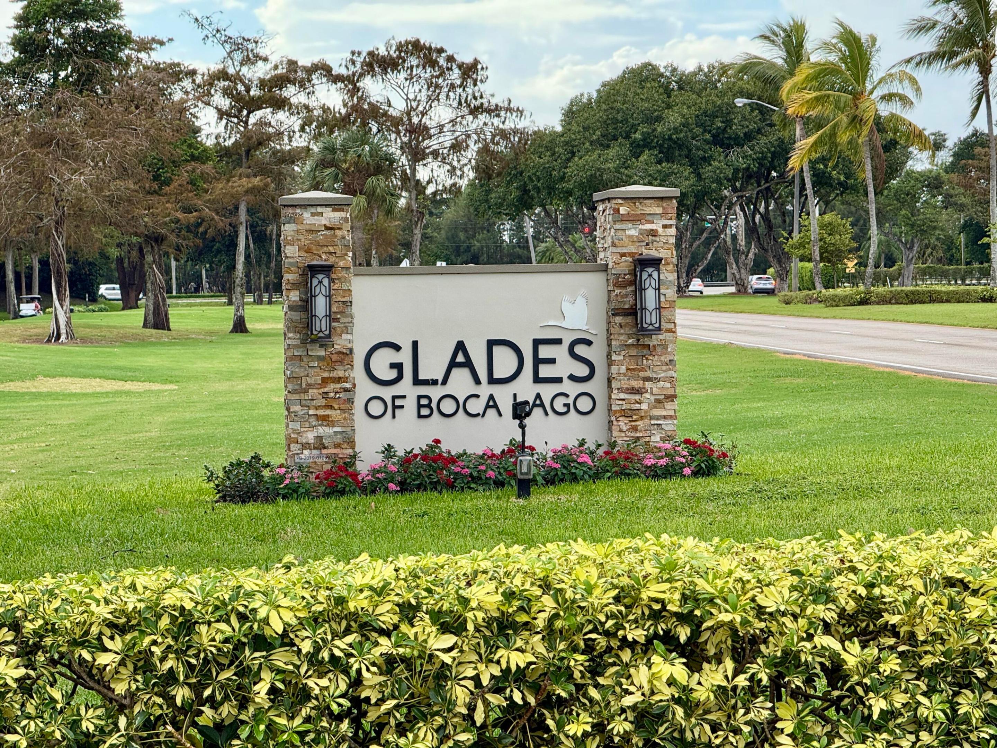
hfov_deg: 16.4
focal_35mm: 120
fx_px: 3456
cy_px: 374
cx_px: 498
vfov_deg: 12.3
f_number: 2.8
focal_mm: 15.66
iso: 64
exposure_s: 1/349
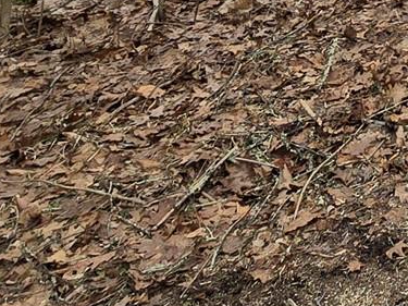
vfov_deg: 16.0
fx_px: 837
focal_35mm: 71
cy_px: -311
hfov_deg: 20.2
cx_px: 721
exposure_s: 1/648
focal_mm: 2.2
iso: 50
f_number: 2.2
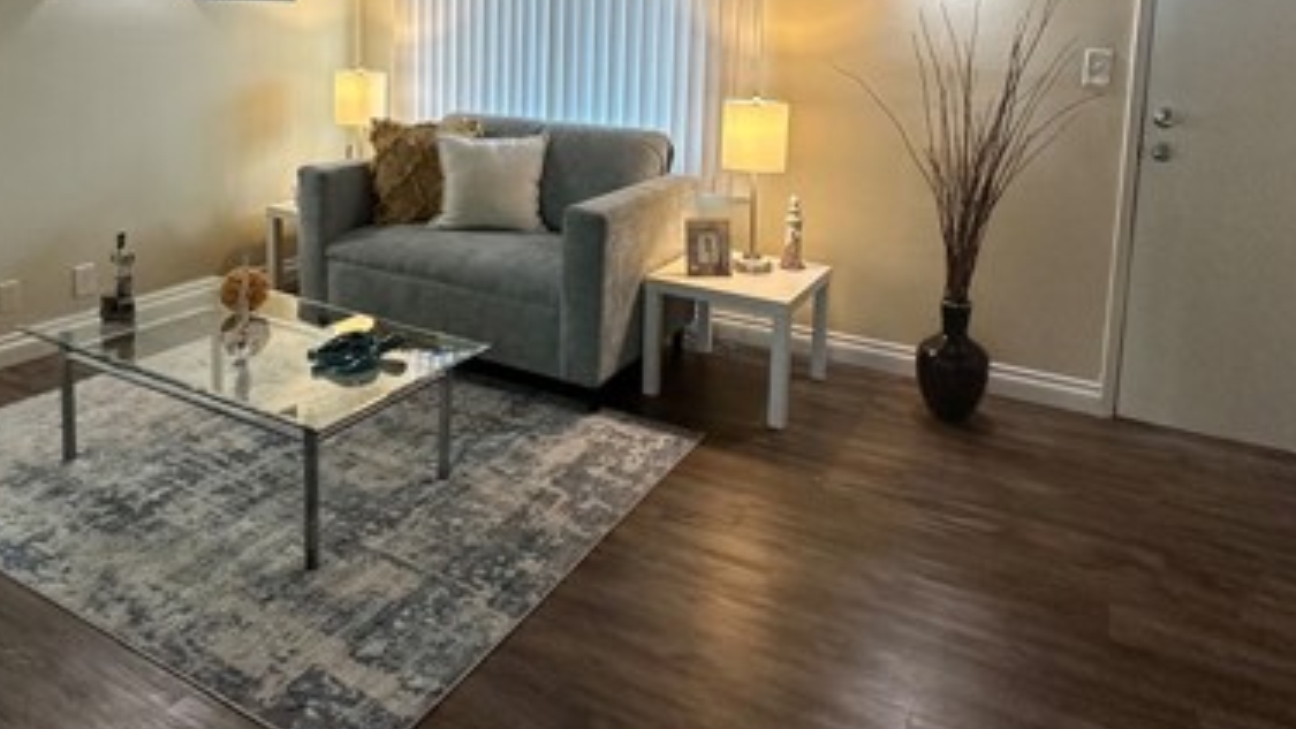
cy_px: 117
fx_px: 894
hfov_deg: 71.8
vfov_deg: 41.9
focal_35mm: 26
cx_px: 612
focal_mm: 2.22
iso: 250
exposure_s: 1/120
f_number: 2.2
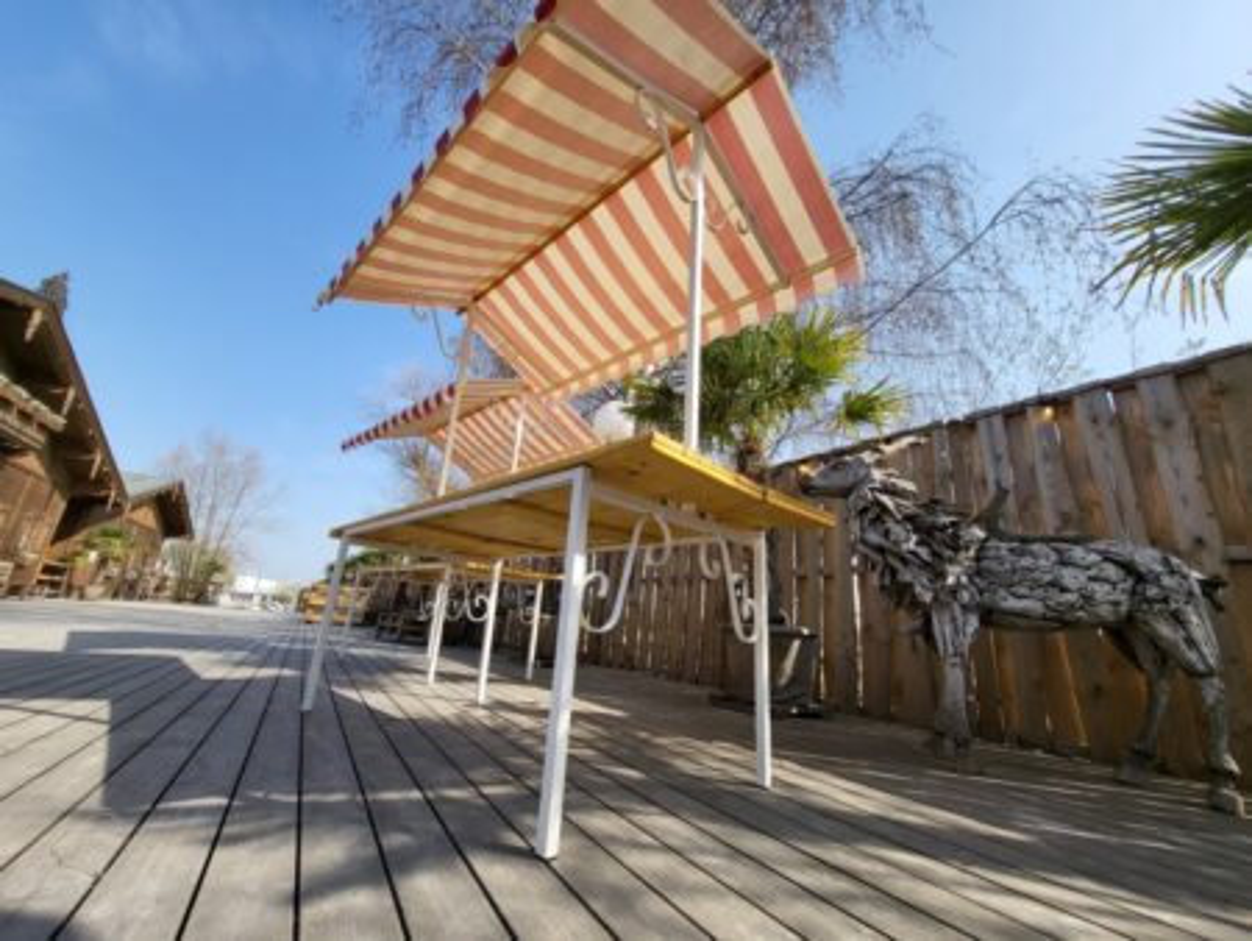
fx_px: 470
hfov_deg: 106.2
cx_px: 626
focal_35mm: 13
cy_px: 470
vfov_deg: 90.0
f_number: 2.2
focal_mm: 1.74
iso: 32
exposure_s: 1/732
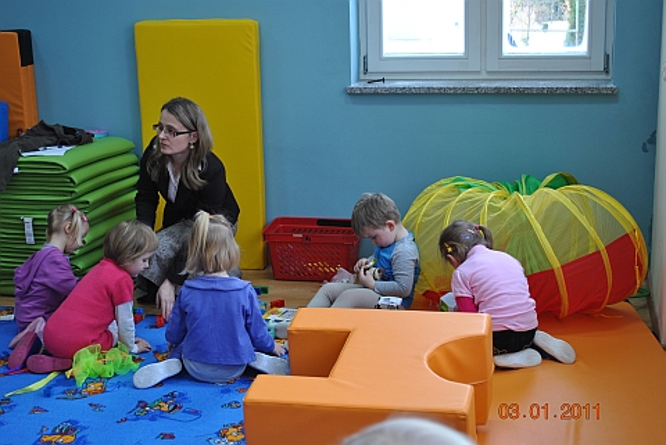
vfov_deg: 23.8
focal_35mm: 57
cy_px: 222
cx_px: 333
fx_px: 1055
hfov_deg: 35.0
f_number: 5
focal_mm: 38
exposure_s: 1/30
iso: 280
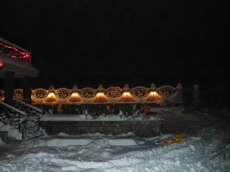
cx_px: 115
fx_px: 219
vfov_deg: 42.9
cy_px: 86
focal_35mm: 33
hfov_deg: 55.4
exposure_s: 1/30
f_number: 2.8
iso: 1000
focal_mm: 5.5
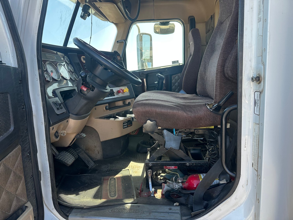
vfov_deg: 56.8
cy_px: 110
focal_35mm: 24
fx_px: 203
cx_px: 146
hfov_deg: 71.6
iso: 80
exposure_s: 1/587
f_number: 1.78
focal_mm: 6.86
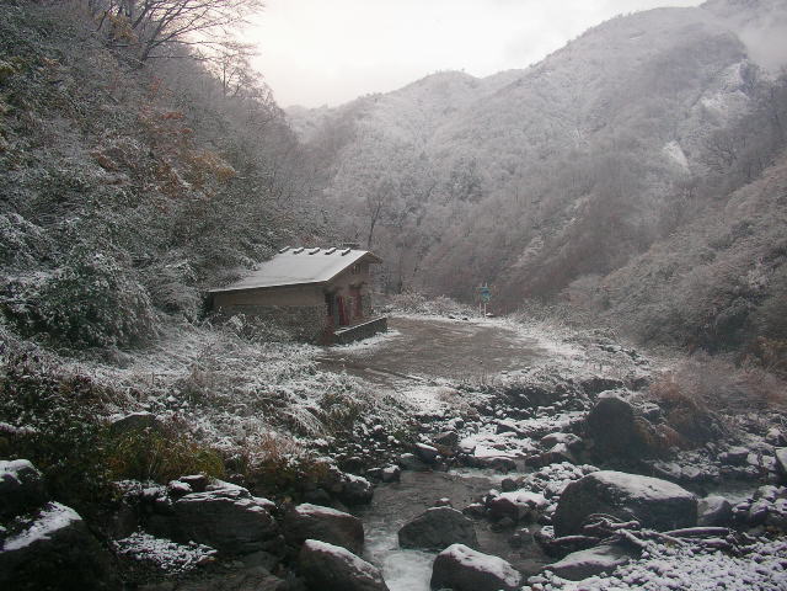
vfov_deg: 38.7
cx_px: 394
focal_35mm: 37
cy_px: 296
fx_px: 841
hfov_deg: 50.1
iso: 100
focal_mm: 5.7
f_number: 2.8
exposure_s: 1/50
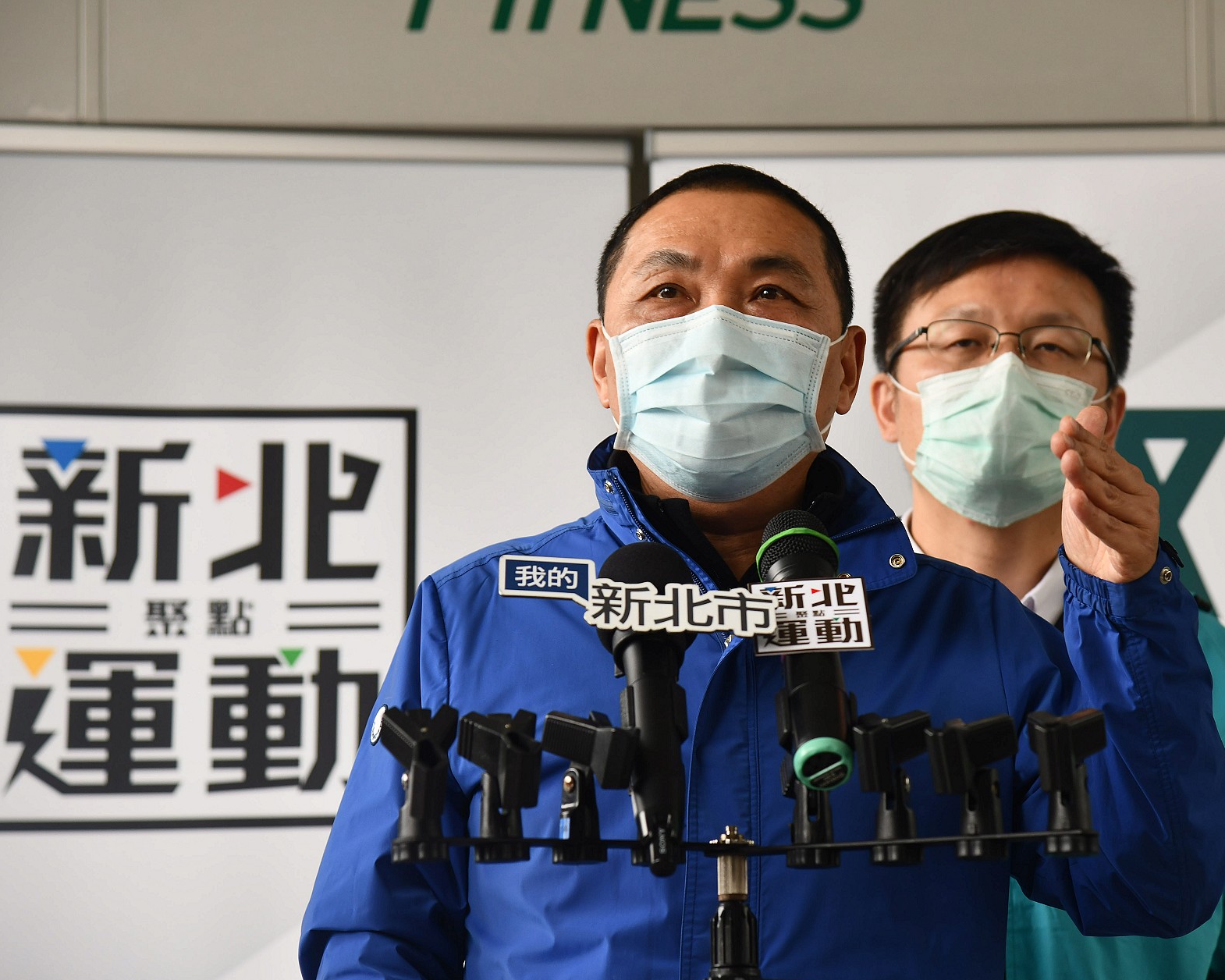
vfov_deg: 12.9
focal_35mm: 120
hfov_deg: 16.0
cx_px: 723
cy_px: 457
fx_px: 4351
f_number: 5.6
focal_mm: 98
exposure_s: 1/125
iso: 640
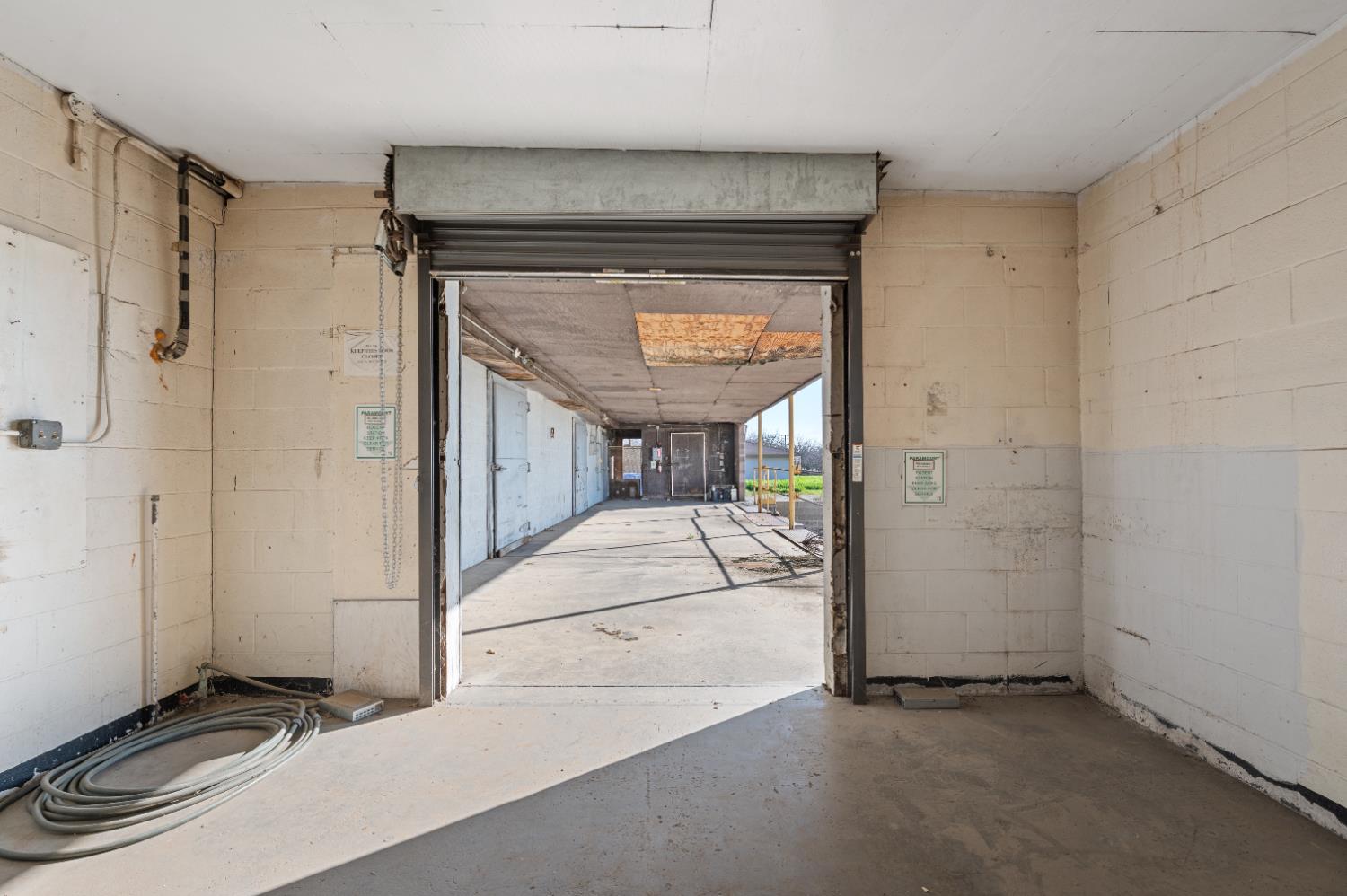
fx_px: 598
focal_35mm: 16
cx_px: 674
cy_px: 448
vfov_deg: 73.7
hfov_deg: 96.8
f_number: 9
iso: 250
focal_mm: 16
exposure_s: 1/20
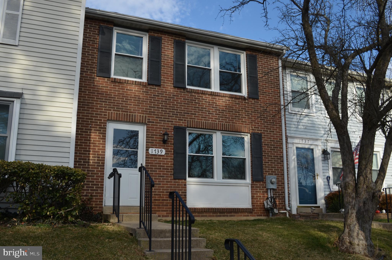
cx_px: 196
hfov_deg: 57.3
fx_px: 359
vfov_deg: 39.8
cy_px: 130
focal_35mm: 33
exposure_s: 1/250
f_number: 8
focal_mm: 22
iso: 160
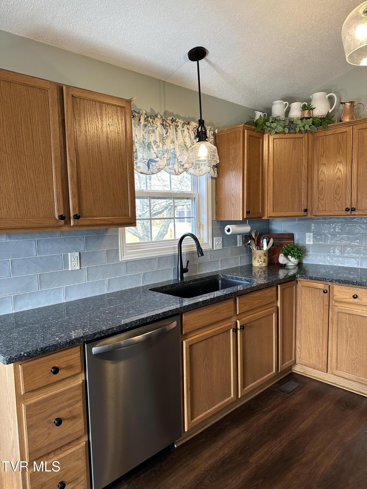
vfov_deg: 71.6
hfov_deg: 56.8
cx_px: 184
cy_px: 244
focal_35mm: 24
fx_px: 339
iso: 160
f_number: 1.78
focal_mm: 6.86
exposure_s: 1/120
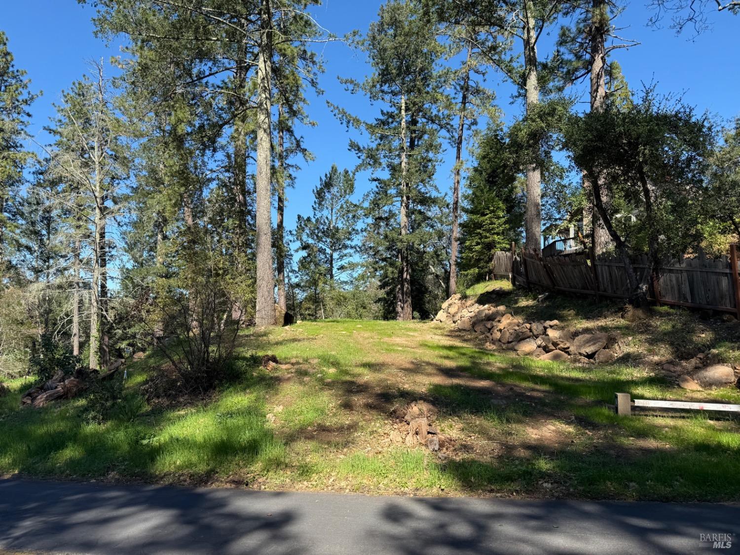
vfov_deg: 56.8
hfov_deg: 71.6
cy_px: 278
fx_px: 513
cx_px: 370
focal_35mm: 24
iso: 80
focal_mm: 6.76
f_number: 1.78
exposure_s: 1/1855
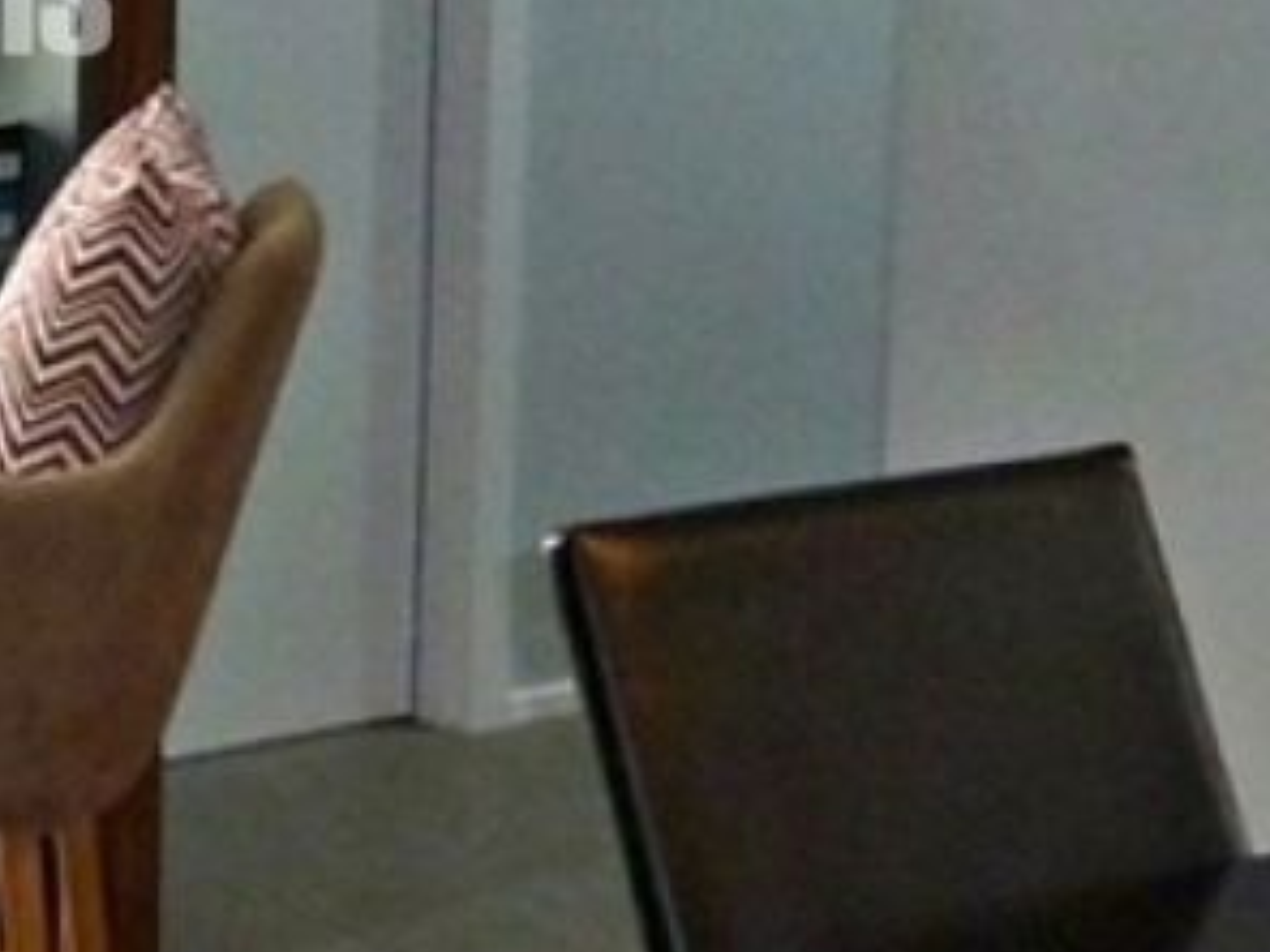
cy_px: -9
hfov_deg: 17.3
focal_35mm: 108
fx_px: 3962
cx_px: -292
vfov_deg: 13.5
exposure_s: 1/30
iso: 200
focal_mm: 4.1
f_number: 3.3
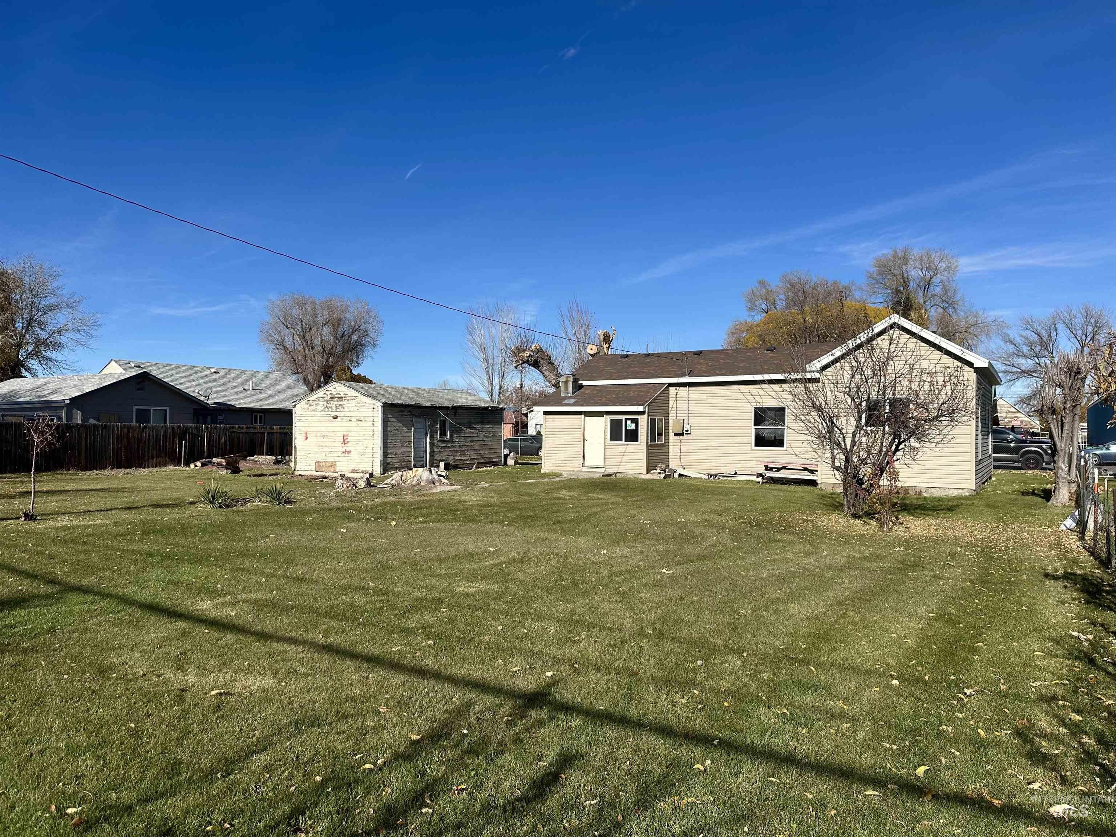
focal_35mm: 24
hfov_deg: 71.6
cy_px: 418
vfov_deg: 56.8
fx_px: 774
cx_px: 558
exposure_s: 1/6211
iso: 80
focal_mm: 6.86
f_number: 1.78
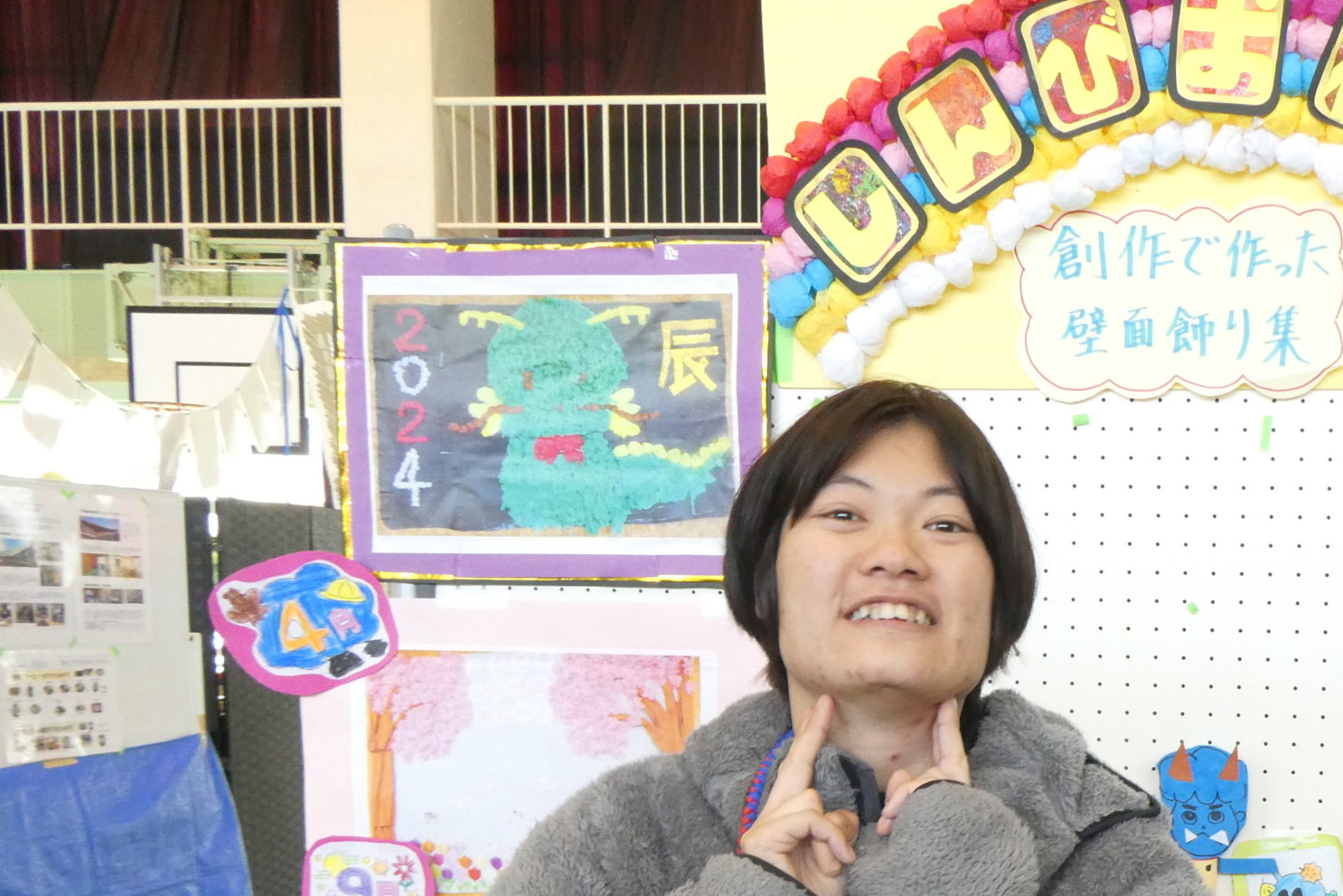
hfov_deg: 42.7
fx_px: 1604
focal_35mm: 43
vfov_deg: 30.0
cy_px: 788
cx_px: 1129
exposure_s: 1/60
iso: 400
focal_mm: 4.3
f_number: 3.3
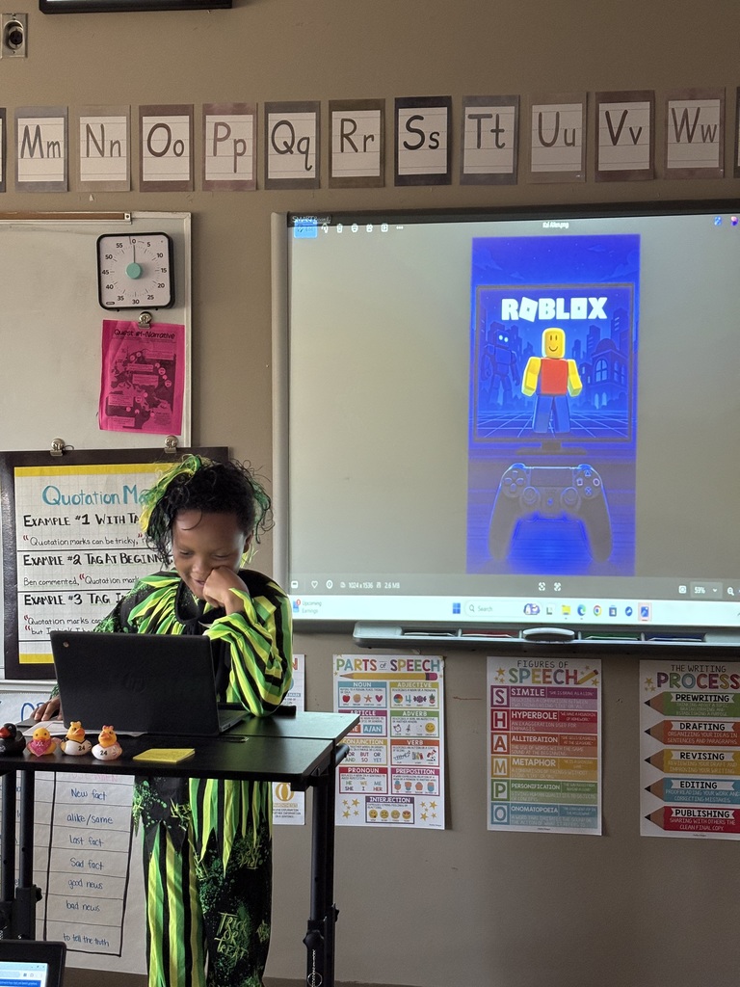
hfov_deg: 28.0
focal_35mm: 52
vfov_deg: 36.8
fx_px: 1482
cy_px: 494
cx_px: 370
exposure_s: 1/60
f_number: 1.6
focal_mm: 5.96
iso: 125
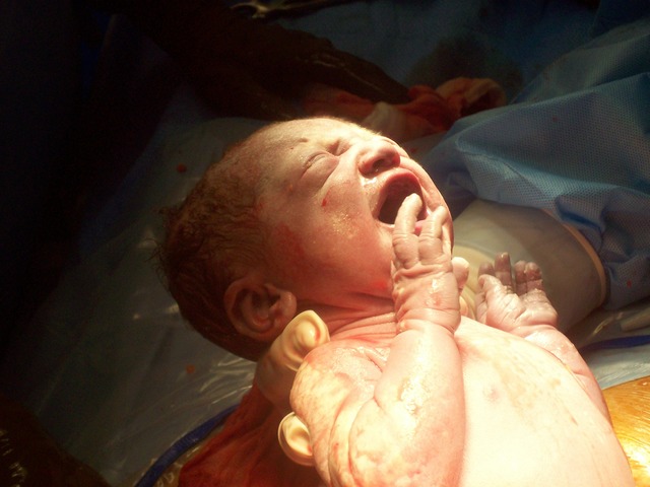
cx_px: 325
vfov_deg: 17.0
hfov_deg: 22.5
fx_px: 1634
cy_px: 244
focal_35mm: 87
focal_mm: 14.3
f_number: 4.3
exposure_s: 1/202
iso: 80
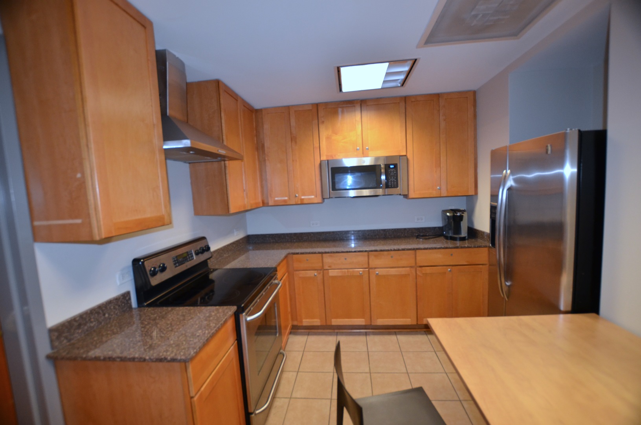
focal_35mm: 15
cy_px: 212
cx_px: 320
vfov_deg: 77.1
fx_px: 267
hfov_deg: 100.5
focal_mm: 10
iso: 800
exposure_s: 1/60
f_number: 3.5
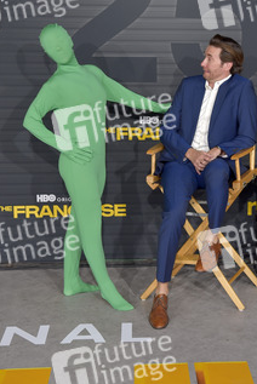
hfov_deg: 23.4
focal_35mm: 58
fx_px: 620
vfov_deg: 34.4
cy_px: 183
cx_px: 150
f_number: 6.3
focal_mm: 46
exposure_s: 1/250
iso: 320
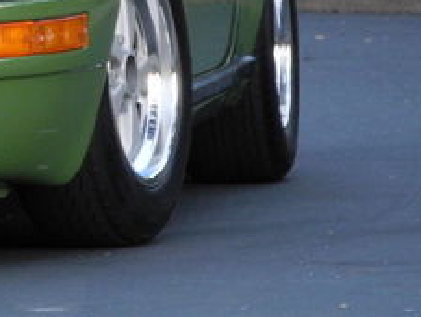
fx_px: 5555
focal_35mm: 456
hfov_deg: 4.3
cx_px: -219
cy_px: -61
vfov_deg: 3.3
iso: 400
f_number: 5
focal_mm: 28.9
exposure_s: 1/29
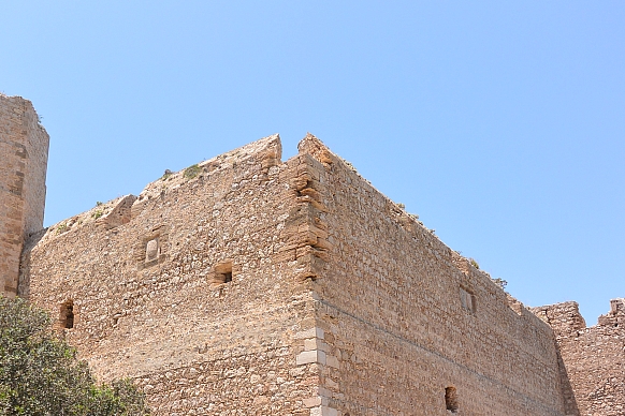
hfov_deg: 44.4
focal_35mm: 44
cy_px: 279
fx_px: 764
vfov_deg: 30.3
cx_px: 279
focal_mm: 12.2
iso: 160
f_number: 5
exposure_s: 1/800
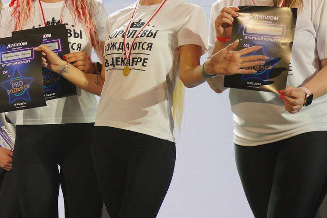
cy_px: 99
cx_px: -109
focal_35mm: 127
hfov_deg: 15.3
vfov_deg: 10.8
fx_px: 1153
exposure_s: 1/125
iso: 800
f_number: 3.5
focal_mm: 37
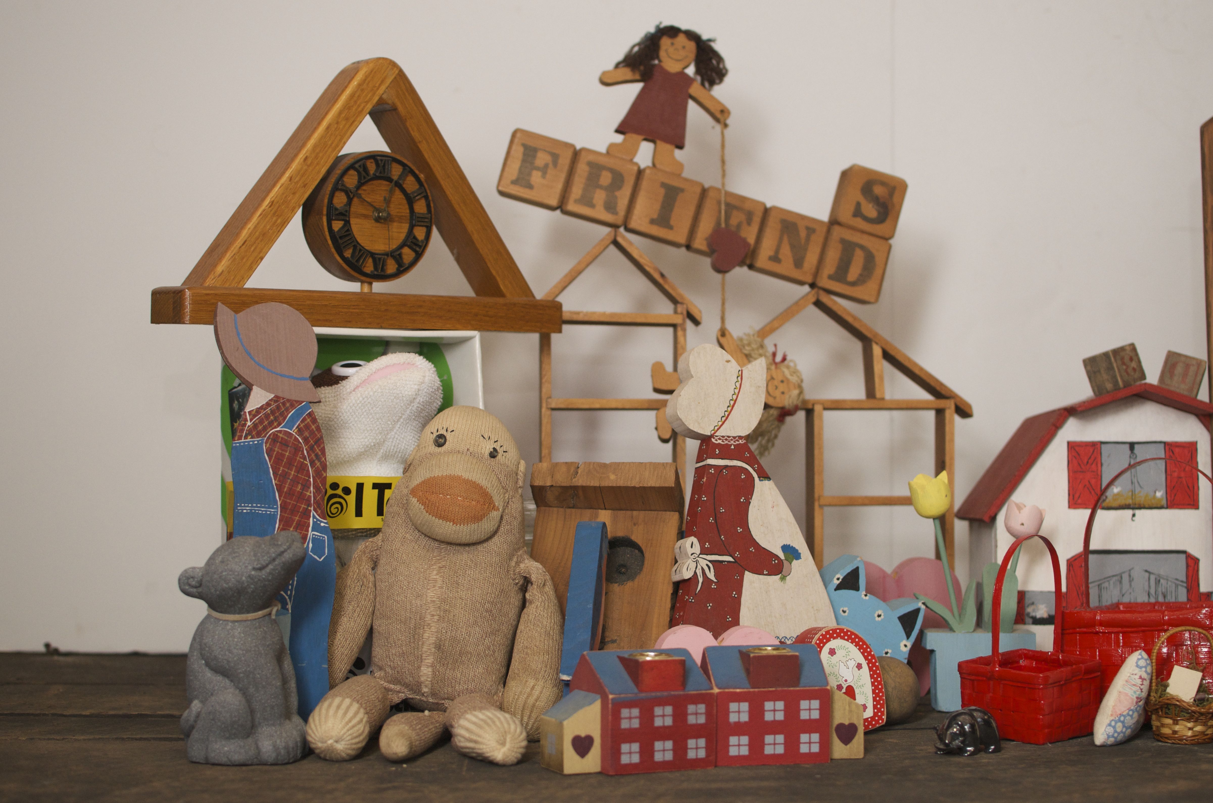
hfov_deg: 37.9
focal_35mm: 52
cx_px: 606
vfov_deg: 25.6
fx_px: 1765
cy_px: 402
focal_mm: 35
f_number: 2.8
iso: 500
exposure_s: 1/160
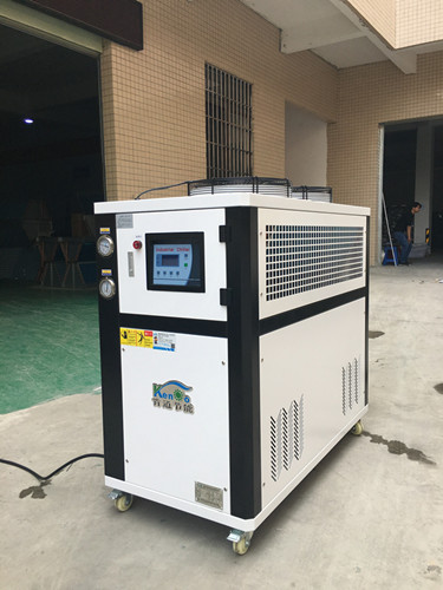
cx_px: 222
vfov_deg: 61.7
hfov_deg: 48.2
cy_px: 295
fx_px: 495
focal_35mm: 29
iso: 25
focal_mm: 4.15
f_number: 2.2
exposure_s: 1/432
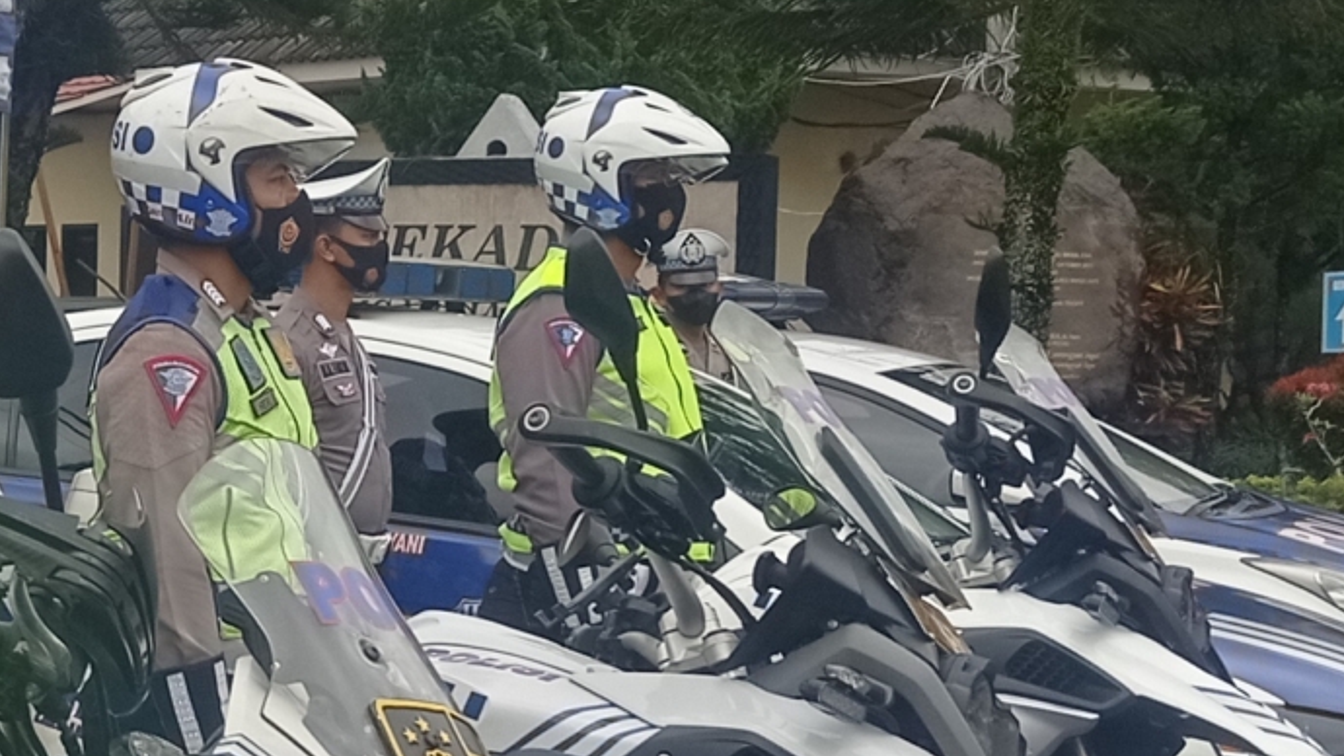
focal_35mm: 113
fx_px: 4027
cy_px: 543
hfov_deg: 18.4
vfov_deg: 10.7
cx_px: -39
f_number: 1.79
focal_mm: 4.74
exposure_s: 1/931
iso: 105
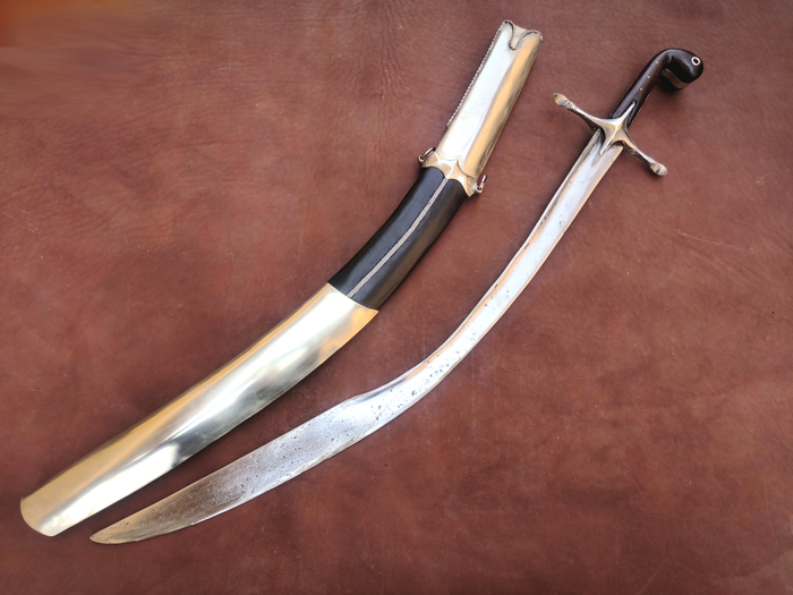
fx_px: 527
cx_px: 396
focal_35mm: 23
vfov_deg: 58.9
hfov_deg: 73.9
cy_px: 298
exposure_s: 1/382
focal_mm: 5.35
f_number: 1.7
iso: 80
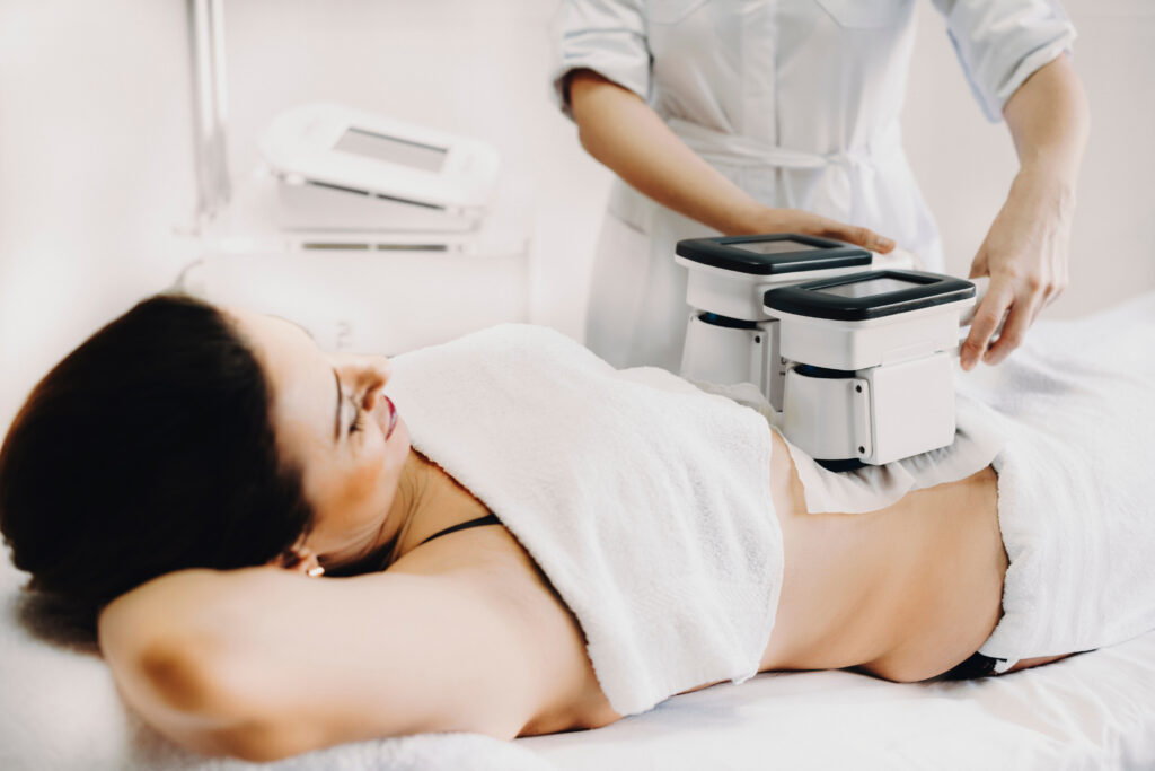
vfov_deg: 27.0
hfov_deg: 39.6
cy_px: 386
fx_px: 1604
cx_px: 578
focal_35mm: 50
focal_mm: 50
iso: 400
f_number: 3.2
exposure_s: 1/160
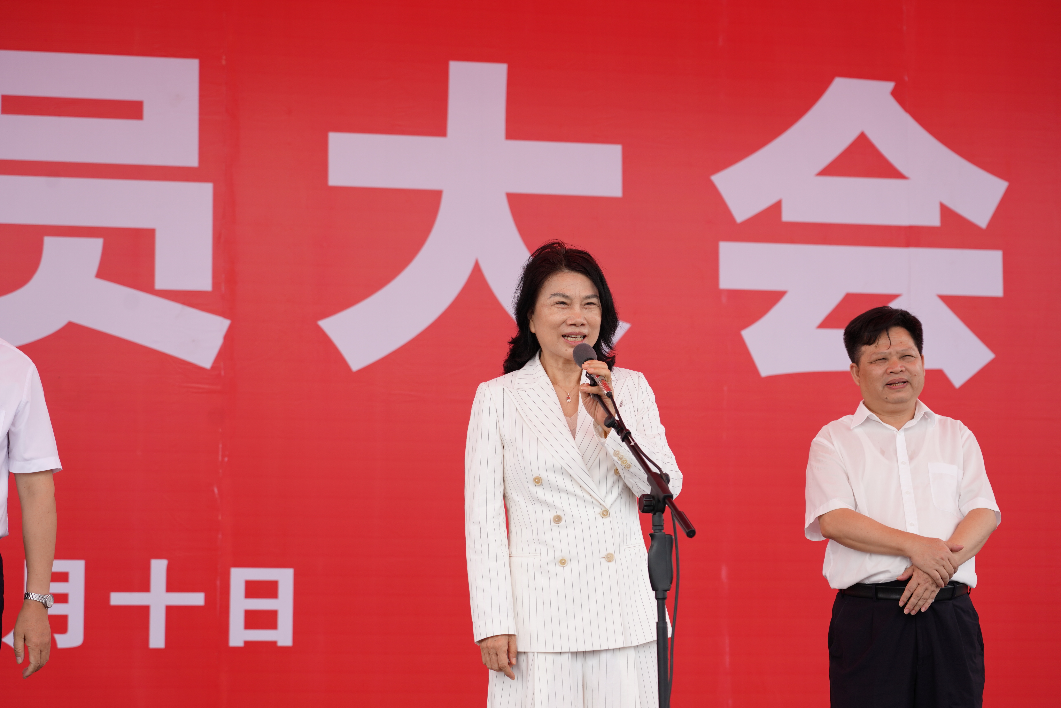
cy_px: 354
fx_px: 3095
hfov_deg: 19.5
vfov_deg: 13.0
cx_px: 530
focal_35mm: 105
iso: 250
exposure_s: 1/400
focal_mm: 105
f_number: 5
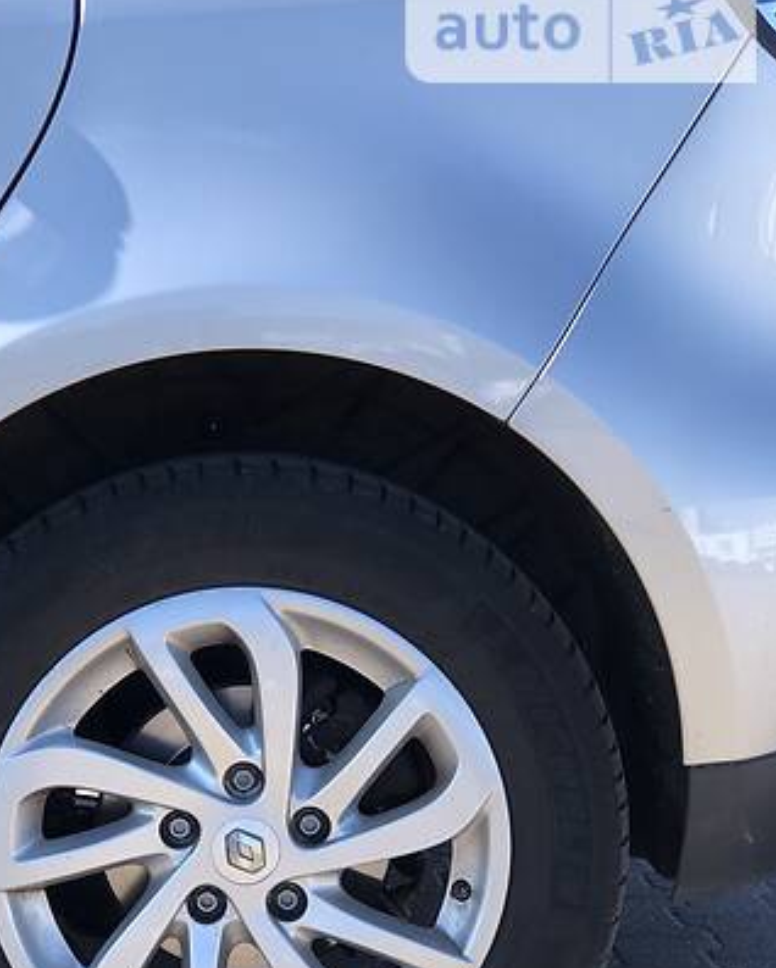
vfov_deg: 22.6
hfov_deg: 18.2
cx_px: 244
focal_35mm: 84
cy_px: 680
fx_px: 2410
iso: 20
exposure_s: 1/192
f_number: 2.8
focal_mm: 6.6
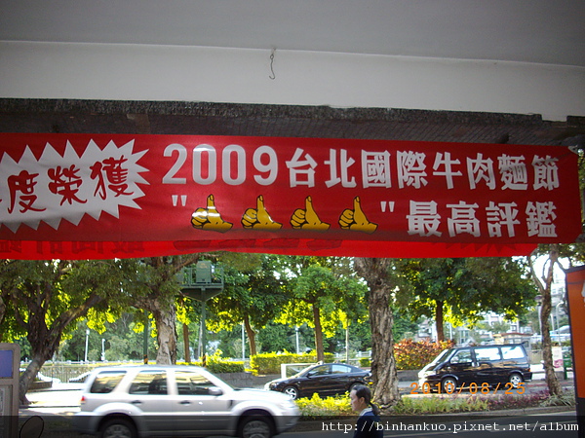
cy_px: 219
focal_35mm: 37
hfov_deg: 50.1
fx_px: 625
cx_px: 292
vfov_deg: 38.7
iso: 161
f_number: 2.8
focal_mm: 6.2
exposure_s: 1/50
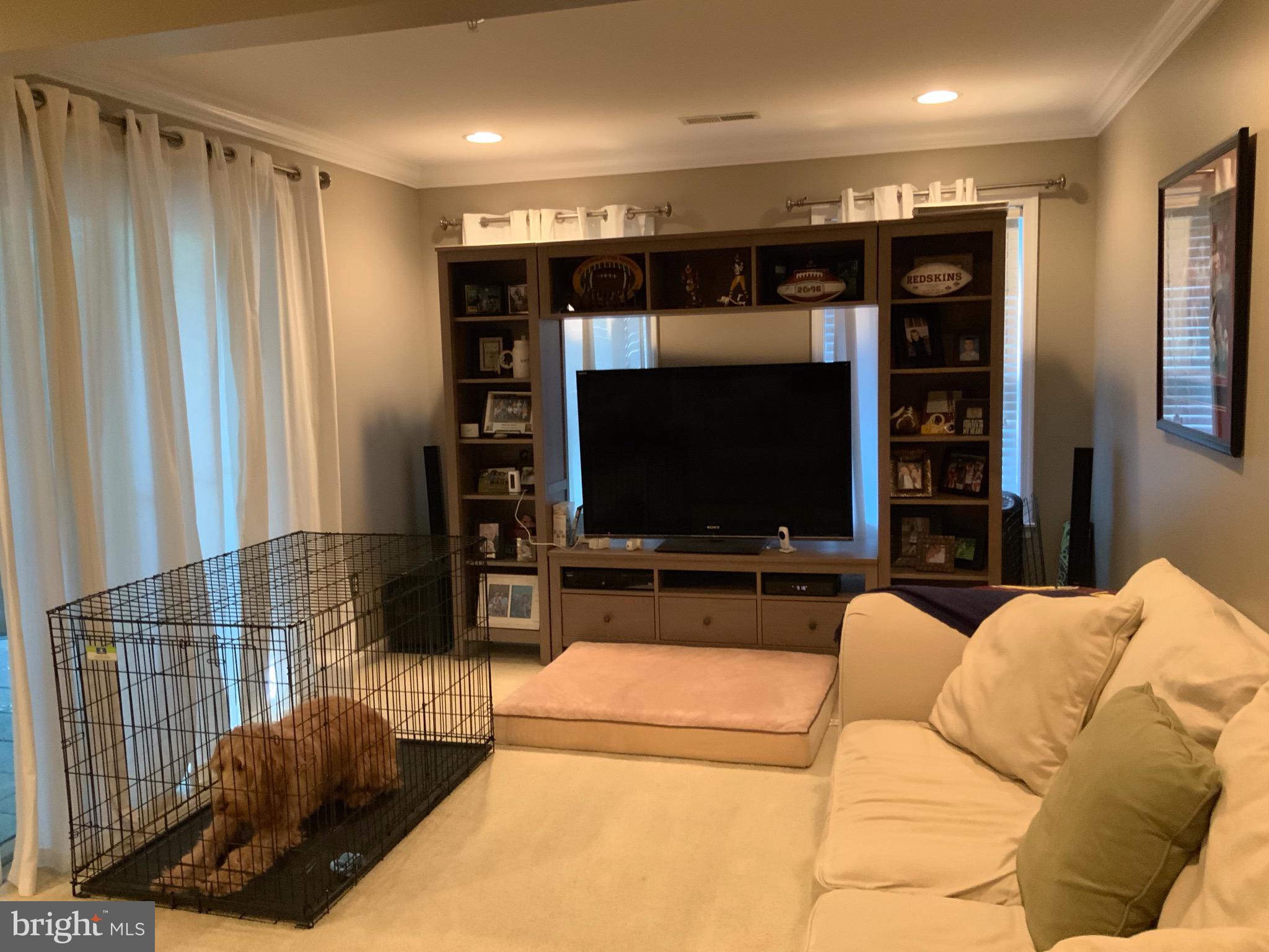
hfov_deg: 61.7
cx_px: 634
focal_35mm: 29
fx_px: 1063
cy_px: 476
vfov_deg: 48.2
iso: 250
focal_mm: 3
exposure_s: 1/40
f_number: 1.8
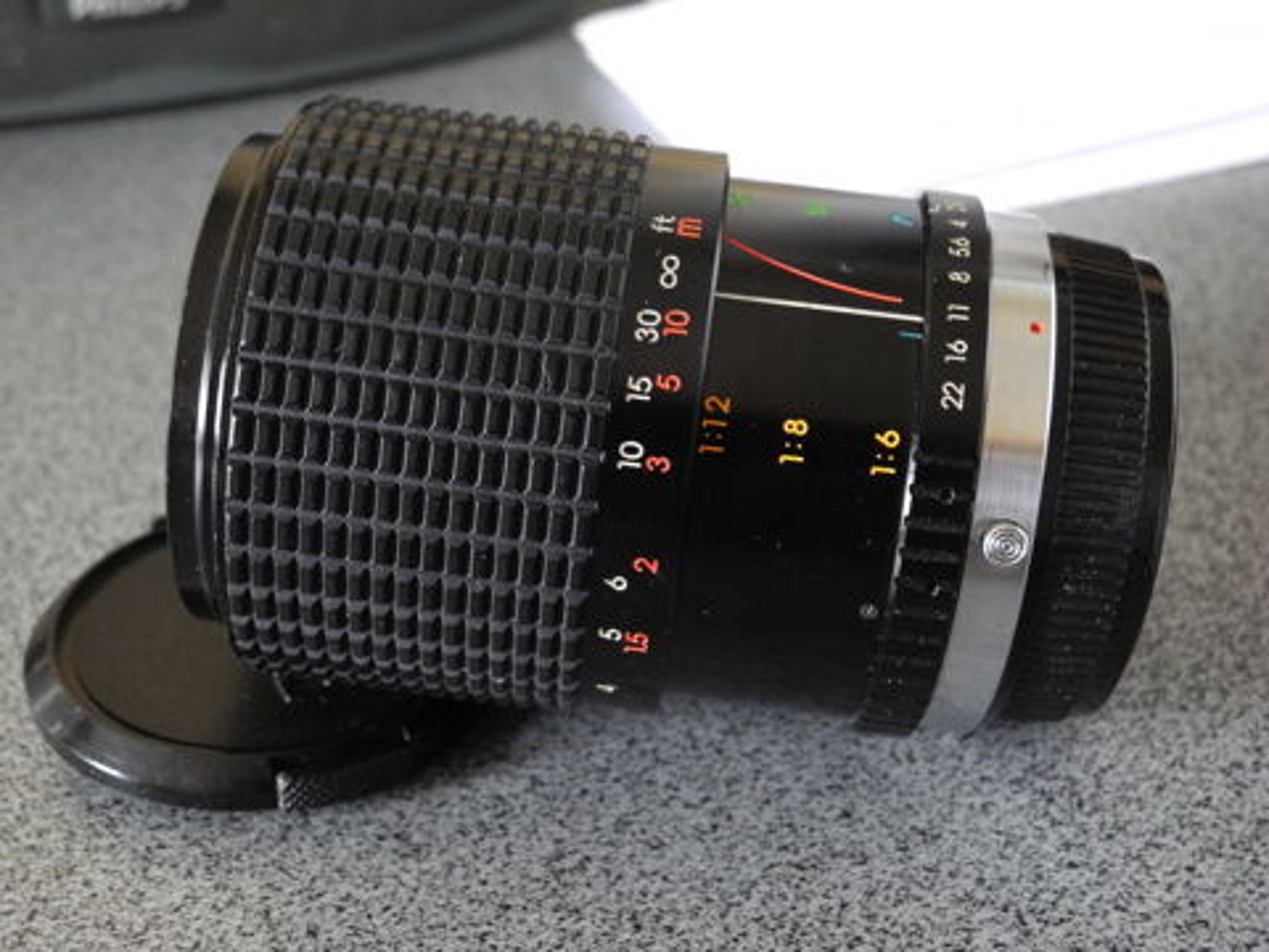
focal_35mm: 50
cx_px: 634
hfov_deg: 38.2
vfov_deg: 29.1
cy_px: 476
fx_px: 1833
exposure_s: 1/13.6
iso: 400
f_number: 3.5
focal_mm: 10.7
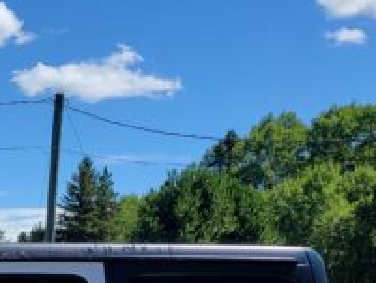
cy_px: 451
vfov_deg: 13.4
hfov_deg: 17.1
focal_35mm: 103
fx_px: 1119
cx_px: -204
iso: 40
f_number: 1.8
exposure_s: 1/1794
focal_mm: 5.4
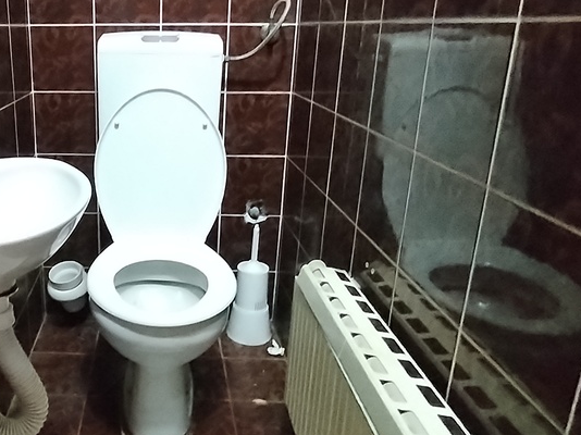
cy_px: 189
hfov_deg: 53.6
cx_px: 129
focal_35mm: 32
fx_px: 537
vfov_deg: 44.0
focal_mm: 1.42
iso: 3552
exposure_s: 1/12.5
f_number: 2.2
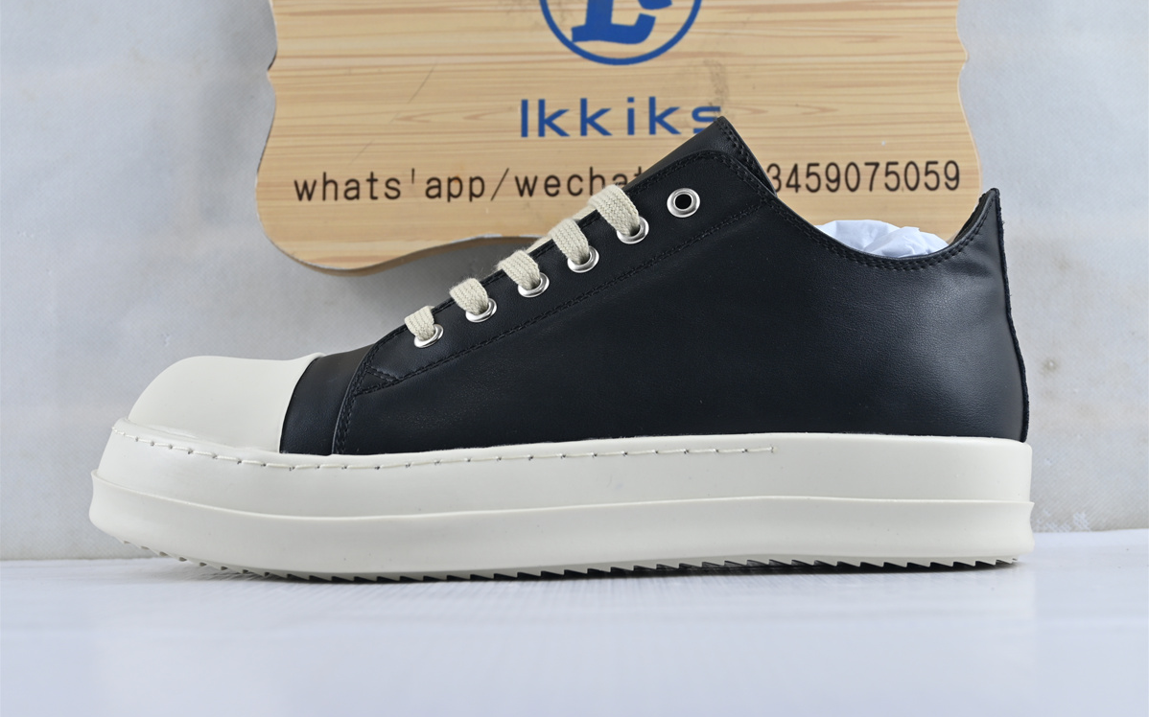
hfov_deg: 41.6
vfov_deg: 26.7
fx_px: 1511
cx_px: 574
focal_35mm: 48
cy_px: 351
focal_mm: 31.5
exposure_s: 1/40
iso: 100
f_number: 5
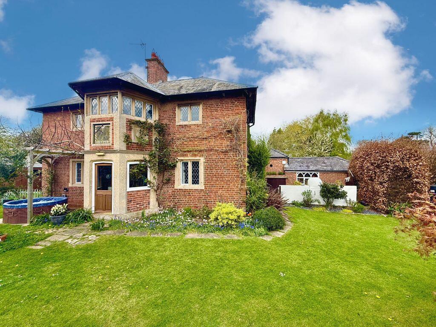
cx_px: 218
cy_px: 164
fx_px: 176
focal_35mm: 14
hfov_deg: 102.1
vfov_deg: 85.7
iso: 64
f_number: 2.2
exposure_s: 1/701
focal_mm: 2.22
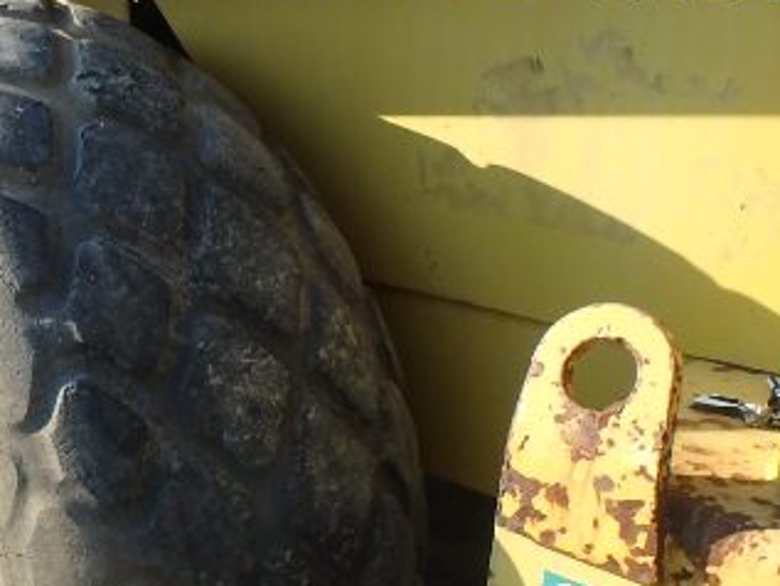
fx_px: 1195
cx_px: 20
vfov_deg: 27.0
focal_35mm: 53
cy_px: 473
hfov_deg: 33.4
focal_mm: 3.7
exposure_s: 1/400
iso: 125
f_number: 3.5
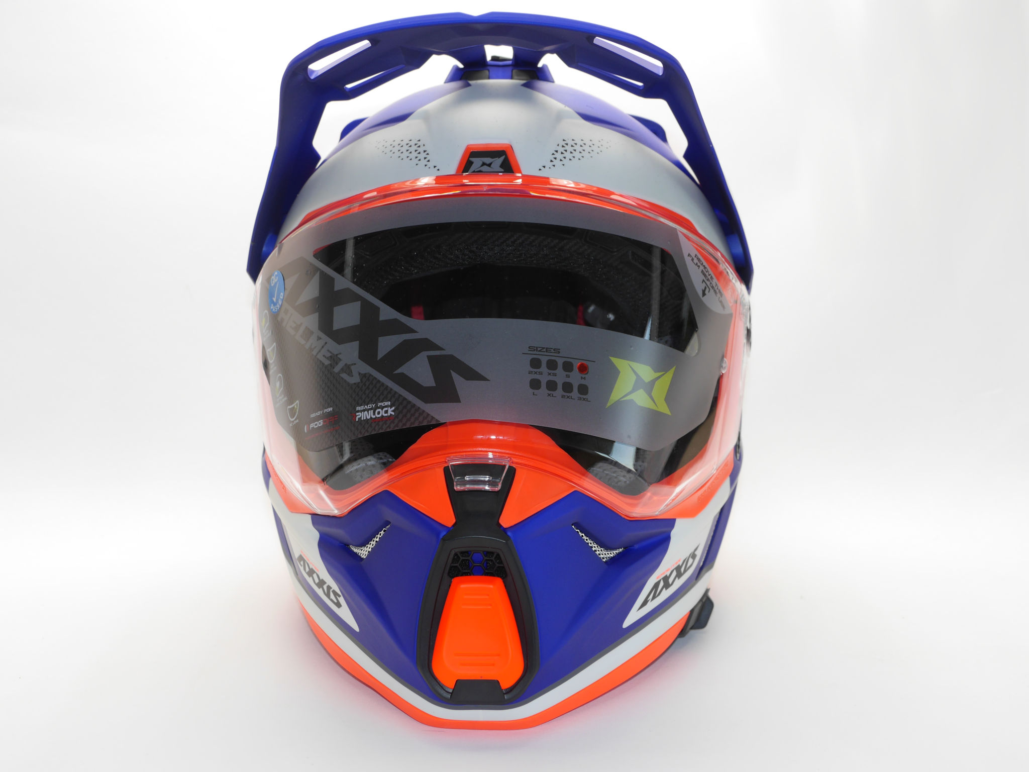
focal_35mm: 50
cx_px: 514
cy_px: 386
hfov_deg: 38.2
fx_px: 1486
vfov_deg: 29.1
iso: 200
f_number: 5.6
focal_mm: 25
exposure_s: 1/40
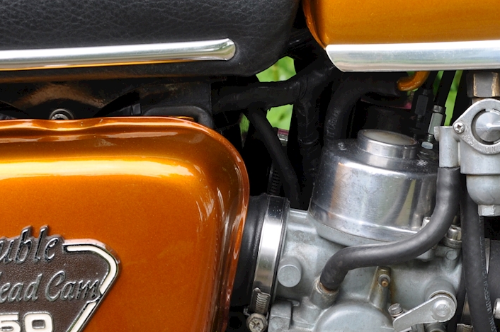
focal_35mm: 155
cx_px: 373
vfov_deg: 8.8
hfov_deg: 13.2
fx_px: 2150
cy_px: 329
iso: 200
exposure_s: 1/100
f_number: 9
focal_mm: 38
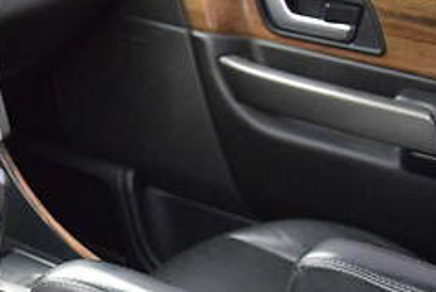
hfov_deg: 18.6
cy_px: 219
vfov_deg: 15.0
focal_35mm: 91
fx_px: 1104
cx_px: -289
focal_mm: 18
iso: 3200
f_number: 3.5
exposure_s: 1/125
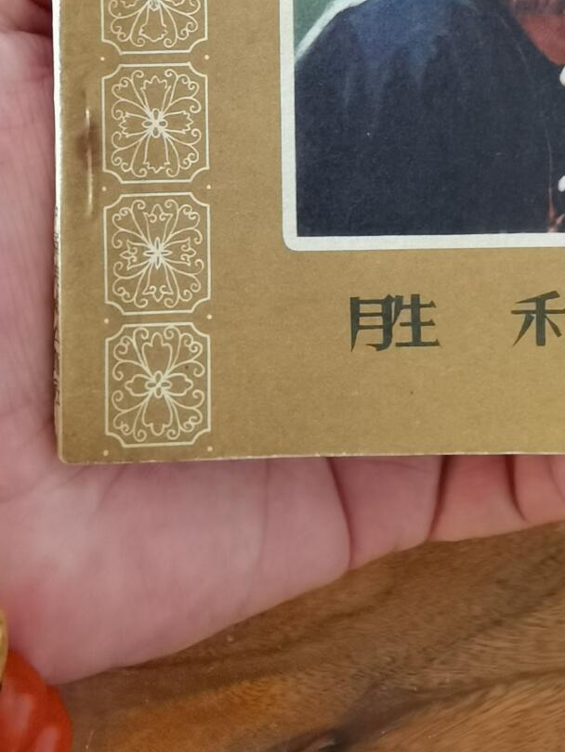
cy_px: 44
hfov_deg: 23.6
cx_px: 531
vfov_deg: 30.4
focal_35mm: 60
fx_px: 1305
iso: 160
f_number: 2.2
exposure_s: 1/40
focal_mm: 2.26
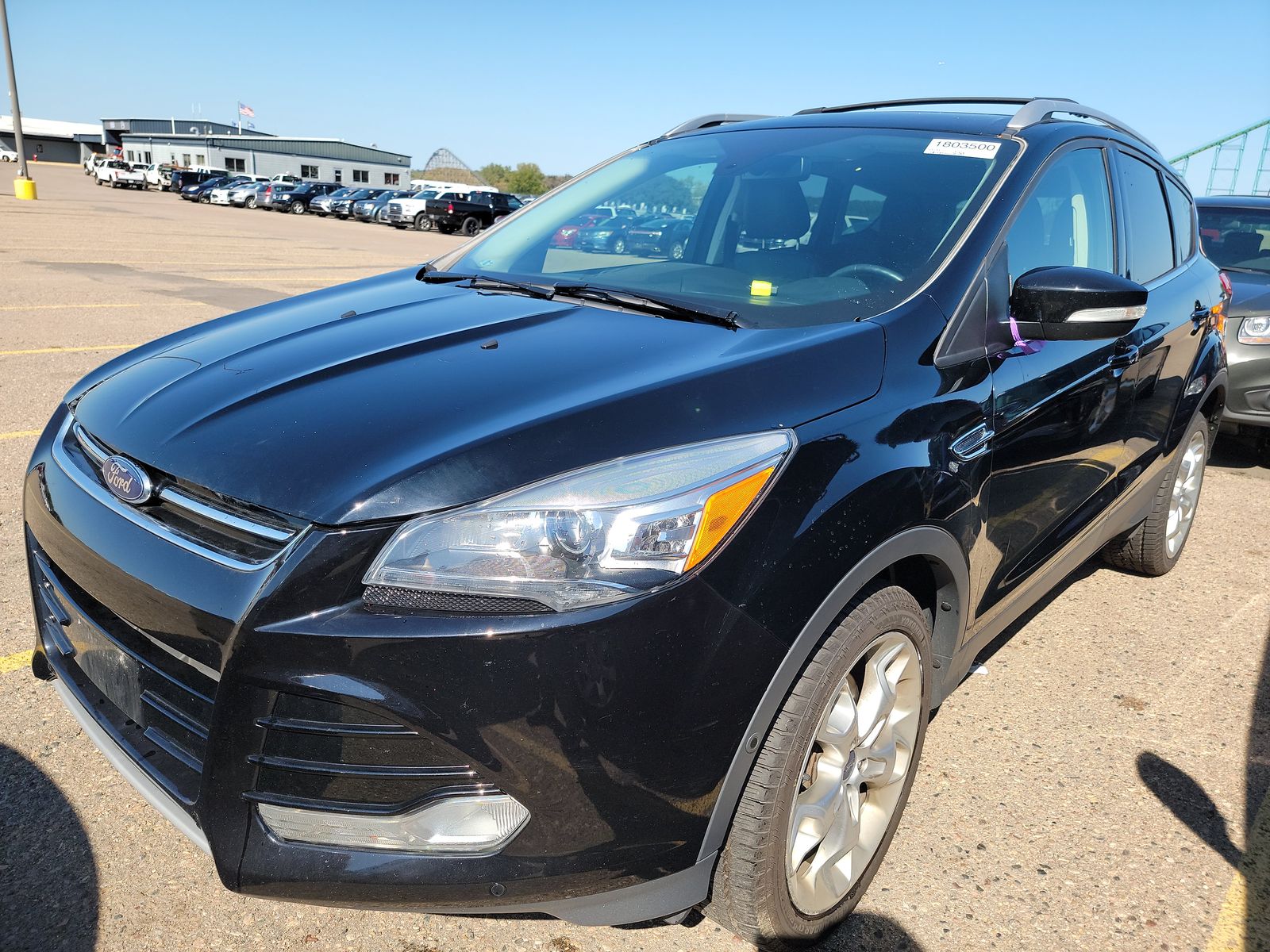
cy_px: 476
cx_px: 635
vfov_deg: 56.8
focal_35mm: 24
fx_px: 881
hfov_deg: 71.6
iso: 50
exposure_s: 1/486
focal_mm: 6.7
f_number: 1.8
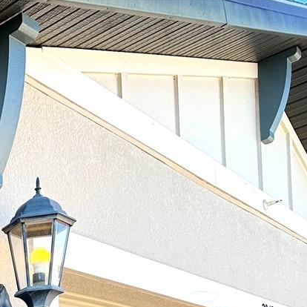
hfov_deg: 18.0
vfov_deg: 18.9
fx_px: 823
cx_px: -202
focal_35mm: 82
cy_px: 443
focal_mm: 6.76
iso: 80
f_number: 1.78
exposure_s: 1/858
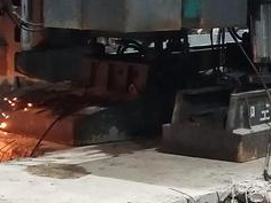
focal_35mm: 127
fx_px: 994
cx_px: 169
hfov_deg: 15.5
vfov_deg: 11.6
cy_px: 9
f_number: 1.8
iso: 324
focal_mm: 3.95
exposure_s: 1/50
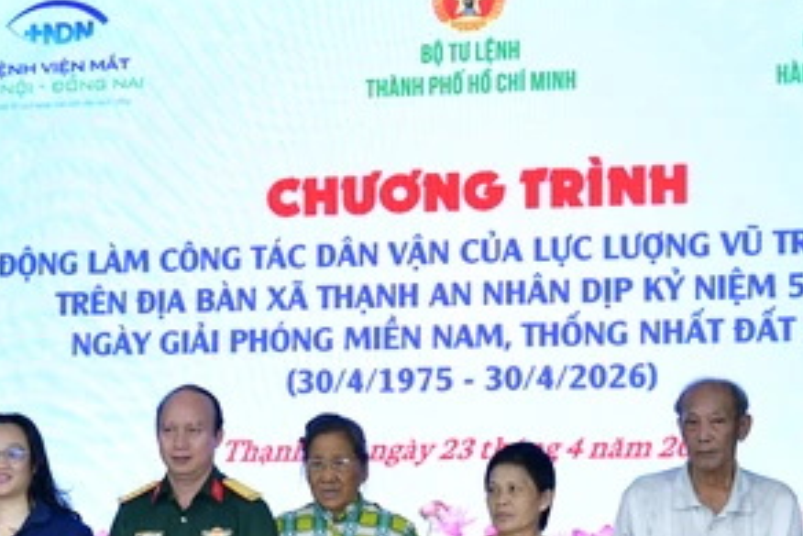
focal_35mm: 104
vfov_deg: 13.0
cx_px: 194
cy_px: 521
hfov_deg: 19.5
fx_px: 2321
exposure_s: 1/160
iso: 1600
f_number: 5.6
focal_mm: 38
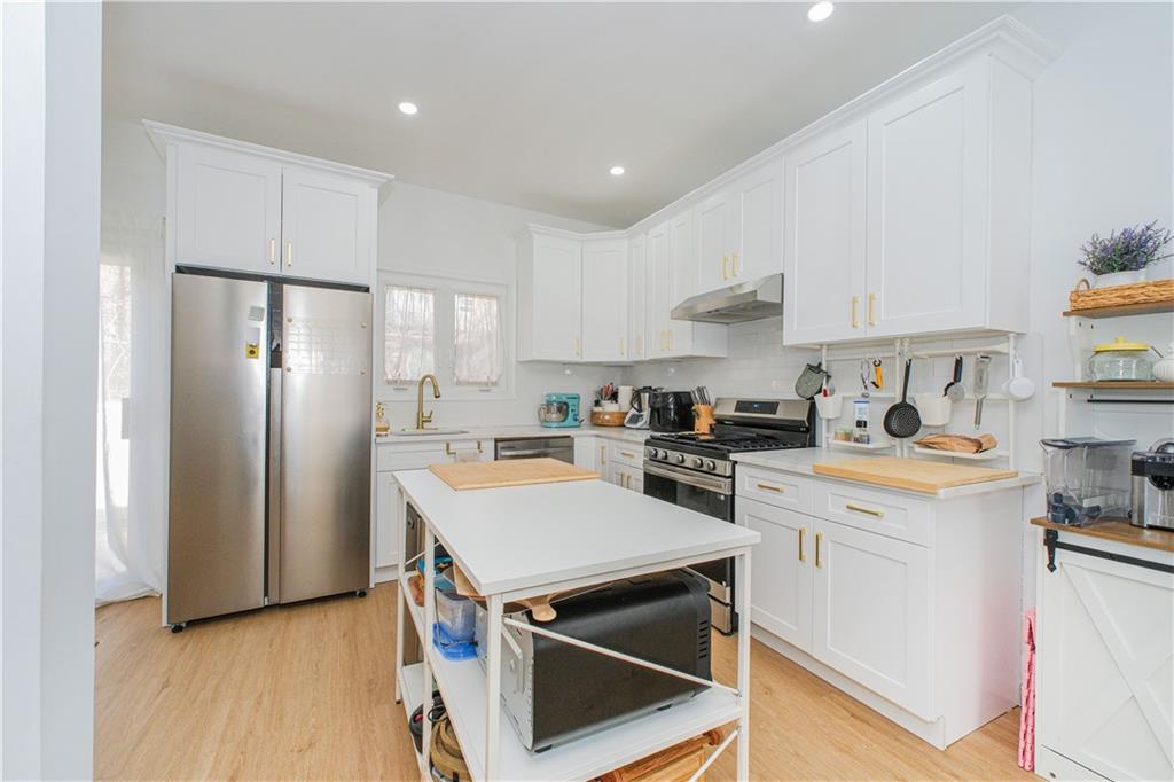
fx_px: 489
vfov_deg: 77.3
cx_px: 587
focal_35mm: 15
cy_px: 391
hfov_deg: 100.4
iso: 1250
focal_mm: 10
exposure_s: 1/125
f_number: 7.1
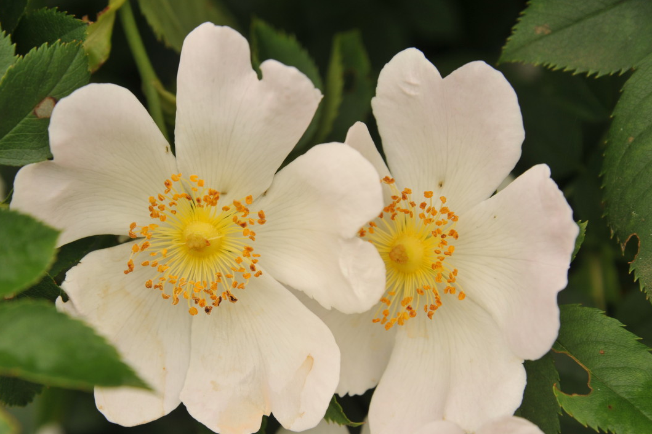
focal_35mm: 199
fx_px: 3602
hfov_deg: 10.3
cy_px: 247
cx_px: 279
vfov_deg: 6.9
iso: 400
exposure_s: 1/180
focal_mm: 170
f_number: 9.5
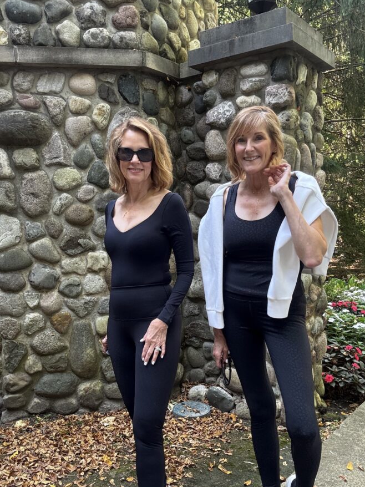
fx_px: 492
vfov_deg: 52.6
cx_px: 186
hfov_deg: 40.7
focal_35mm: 35
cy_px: 264
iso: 80
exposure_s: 1/80
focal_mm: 2.69
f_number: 1.9
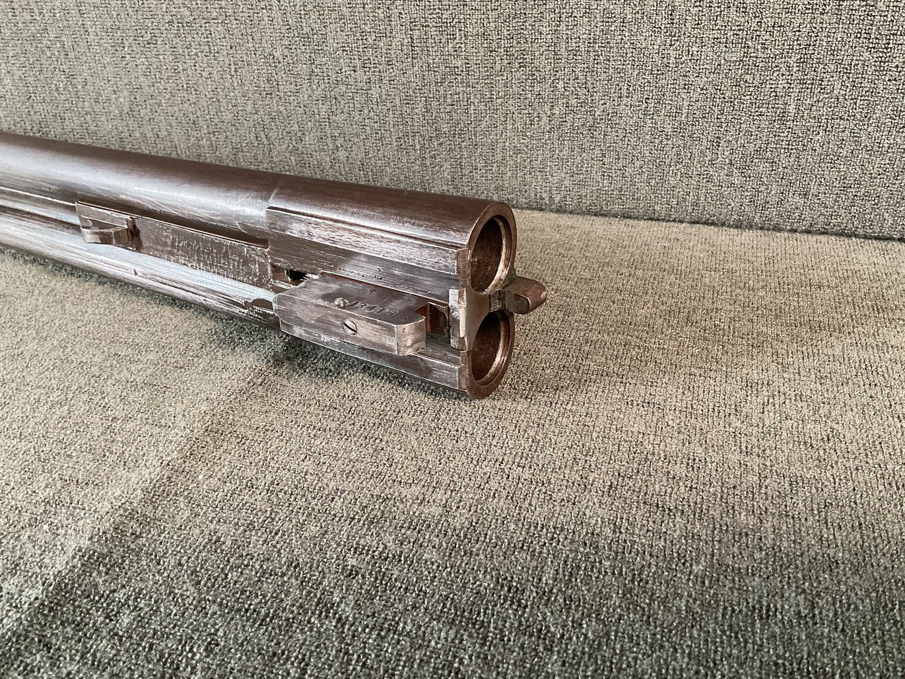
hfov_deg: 56.7
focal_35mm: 32
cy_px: 359
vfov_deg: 44.2
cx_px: 496
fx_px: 837
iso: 250
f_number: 1.8
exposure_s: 1/60
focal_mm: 3
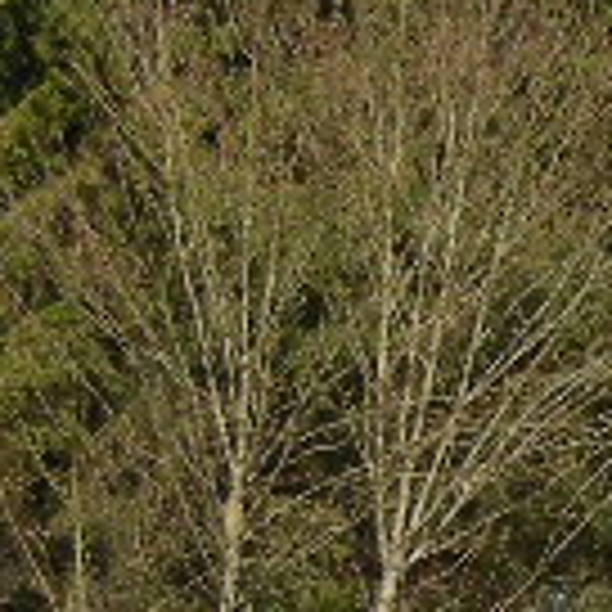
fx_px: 3740
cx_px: 986
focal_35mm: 187
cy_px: 590
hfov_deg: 9.1
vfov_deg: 9.3
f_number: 5.6
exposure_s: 1/234
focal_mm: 4.7
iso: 64
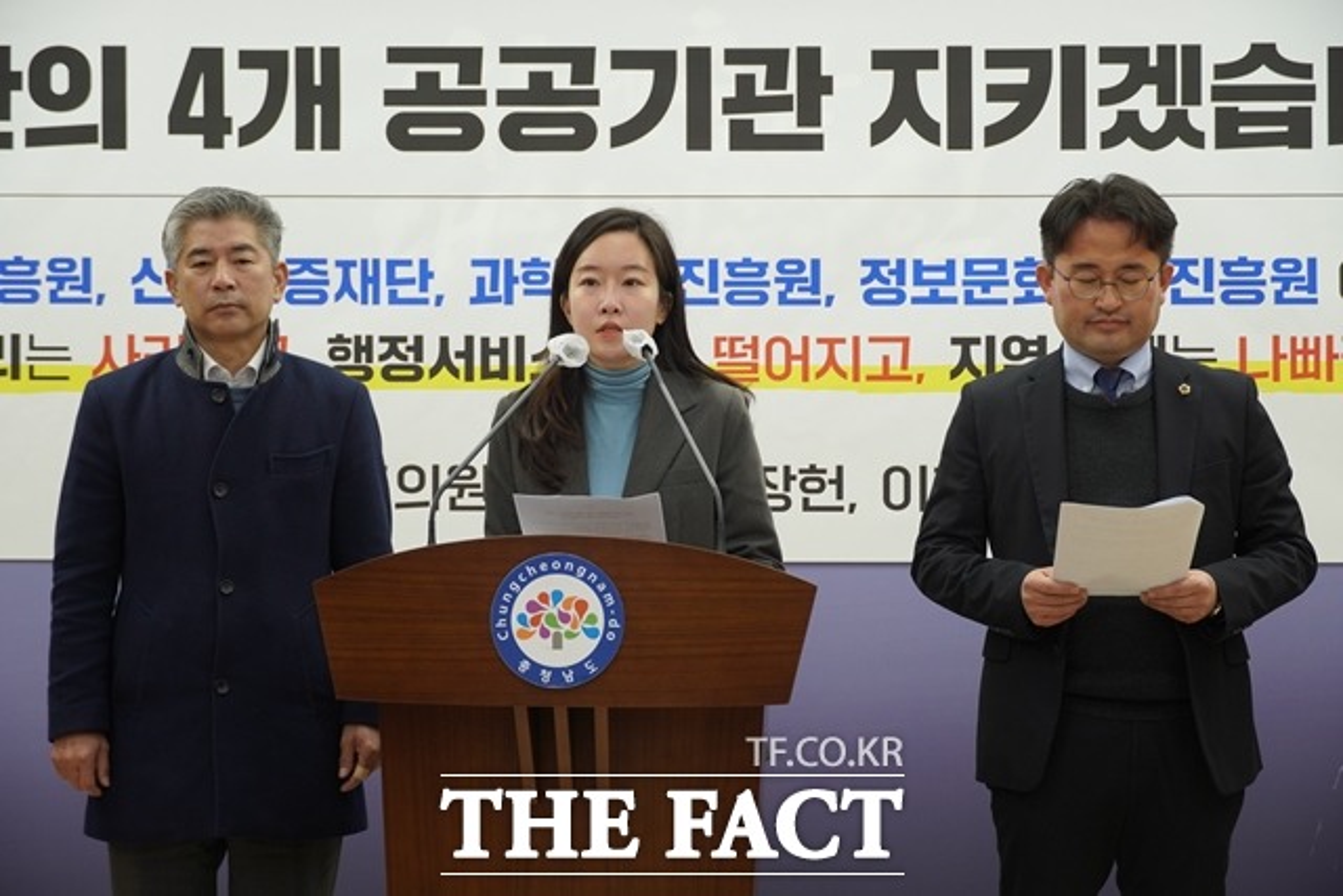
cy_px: 448
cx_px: 672
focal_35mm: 75
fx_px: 2798
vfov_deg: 18.2
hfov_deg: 27.0
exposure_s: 1/160
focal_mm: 50
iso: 500
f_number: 5
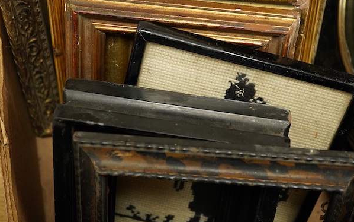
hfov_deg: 29.8
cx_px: 189
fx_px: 666
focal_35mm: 69
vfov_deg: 18.9
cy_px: 108
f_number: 5.6
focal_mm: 30
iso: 1250
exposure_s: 1/125
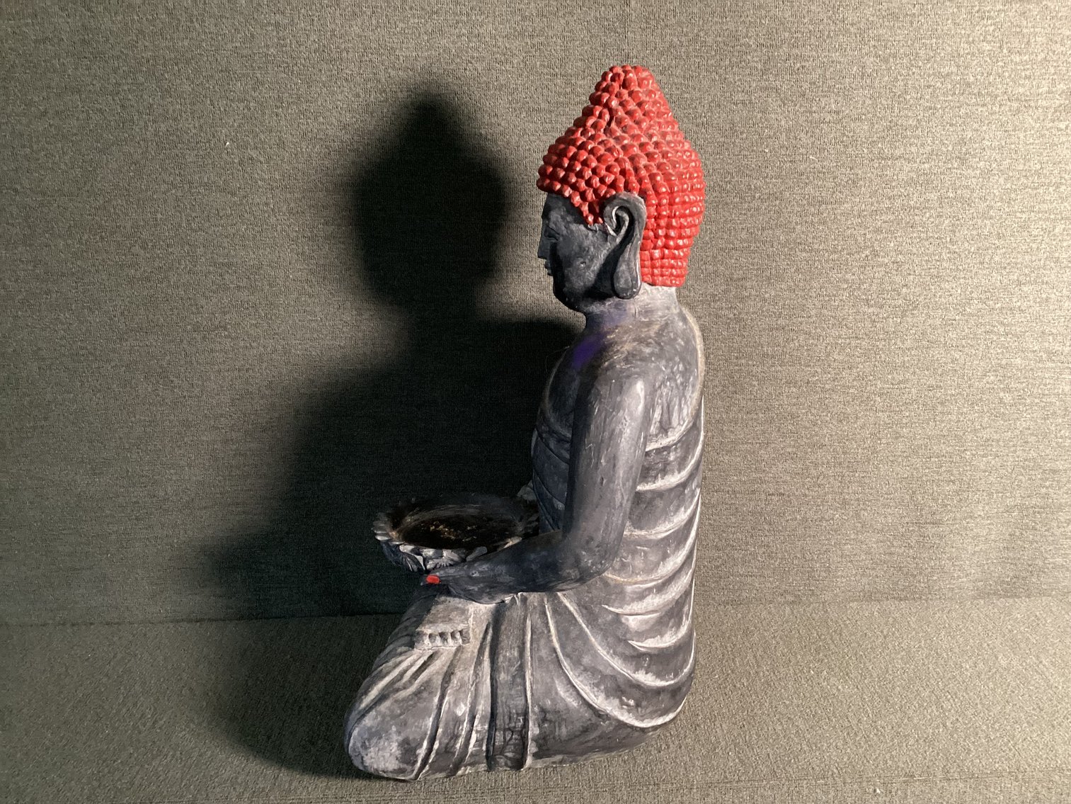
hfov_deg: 58.3
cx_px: 536
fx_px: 959
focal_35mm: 31
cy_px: 402
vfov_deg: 45.4
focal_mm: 3.3
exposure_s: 1/50
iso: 320
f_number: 2.4
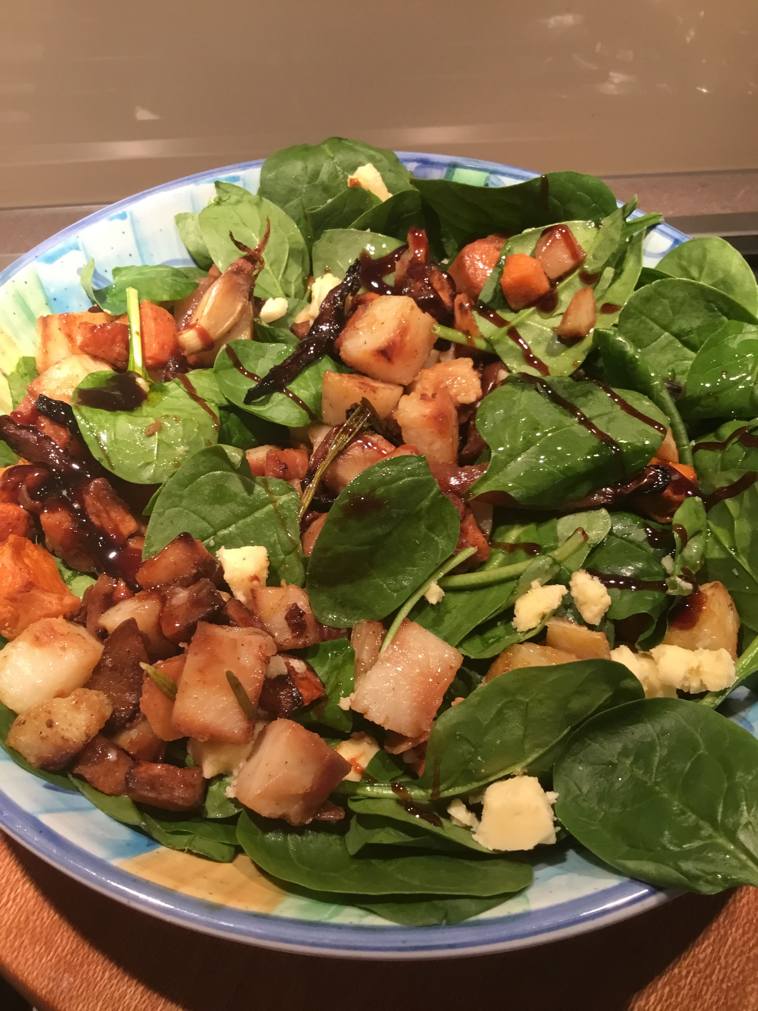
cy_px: 506
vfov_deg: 58.4
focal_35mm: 31
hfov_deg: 45.4
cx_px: 379
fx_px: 905
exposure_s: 1/33
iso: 100
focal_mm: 3.3
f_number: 2.4
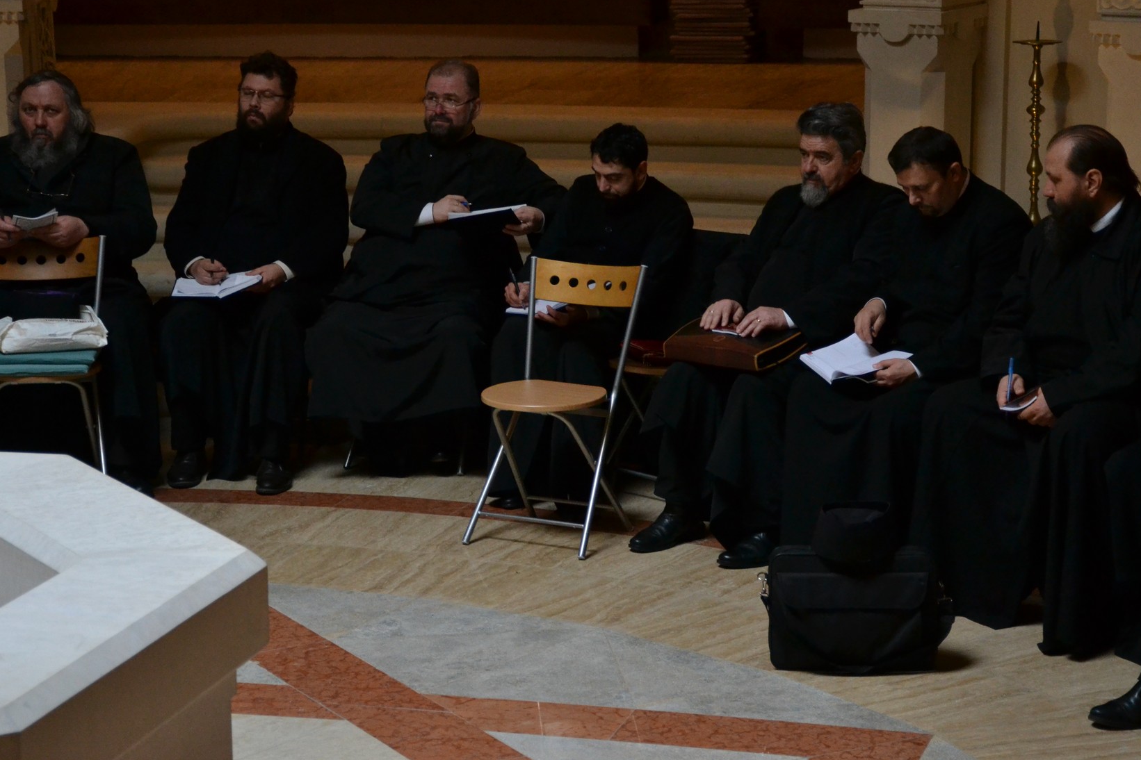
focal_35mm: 98
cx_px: 576
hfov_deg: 20.8
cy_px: 326
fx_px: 3106
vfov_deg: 14.0
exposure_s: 1/100
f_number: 4.8
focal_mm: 56
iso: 1600
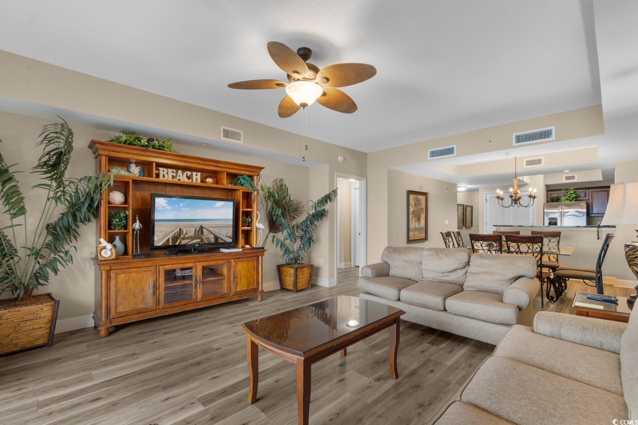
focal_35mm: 15
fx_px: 266
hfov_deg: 100.4
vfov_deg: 77.3
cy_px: 212
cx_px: 319
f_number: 4.5
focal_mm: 10
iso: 100
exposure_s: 1/4
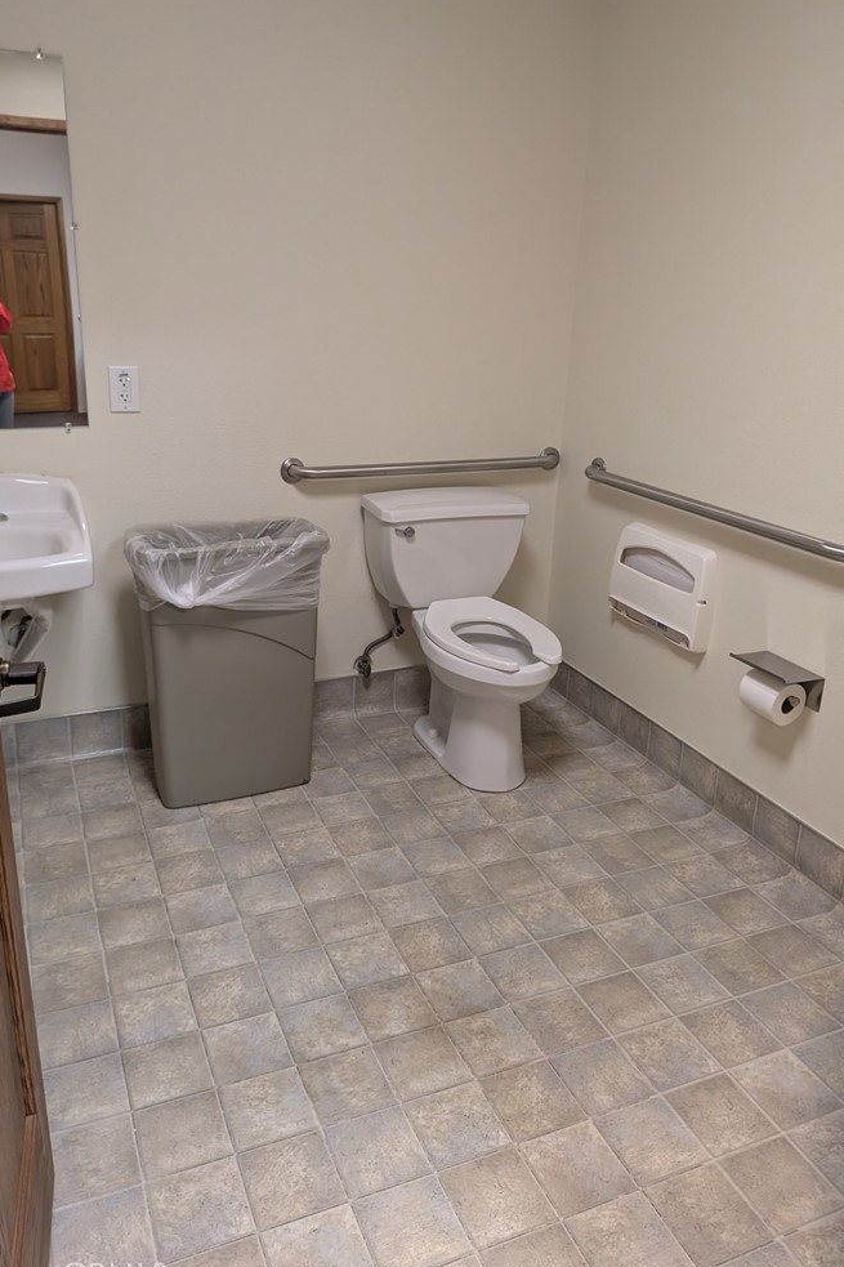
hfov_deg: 49.5
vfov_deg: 69.4
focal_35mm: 26
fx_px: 915
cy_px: 633
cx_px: 411
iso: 615
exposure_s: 1/60
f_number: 1.7
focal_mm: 4.53
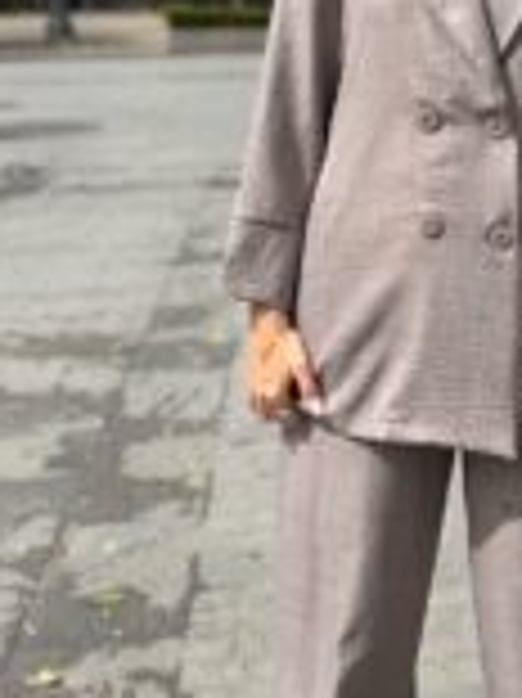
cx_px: 508
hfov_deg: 22.8
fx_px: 1248
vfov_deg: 31.0
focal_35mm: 62
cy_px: 239
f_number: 1.78
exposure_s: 1/6173
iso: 80
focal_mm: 6.76
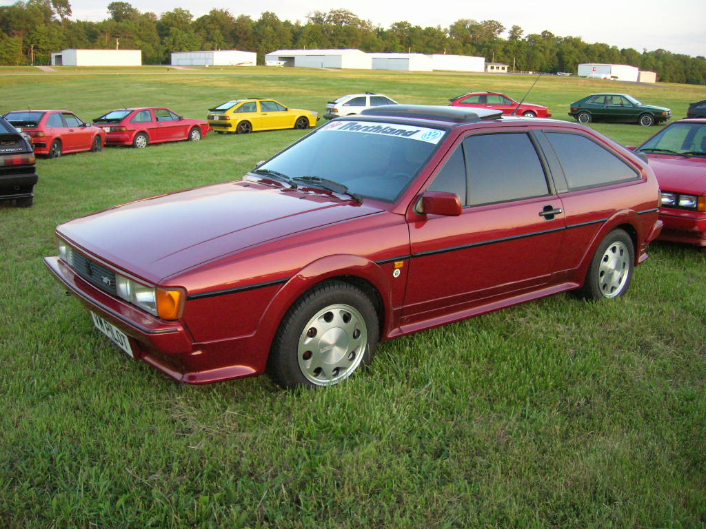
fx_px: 693
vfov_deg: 41.8
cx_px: 353
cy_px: 264
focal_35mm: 34
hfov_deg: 54.0
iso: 200
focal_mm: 5.7
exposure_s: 1/180
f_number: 2.9
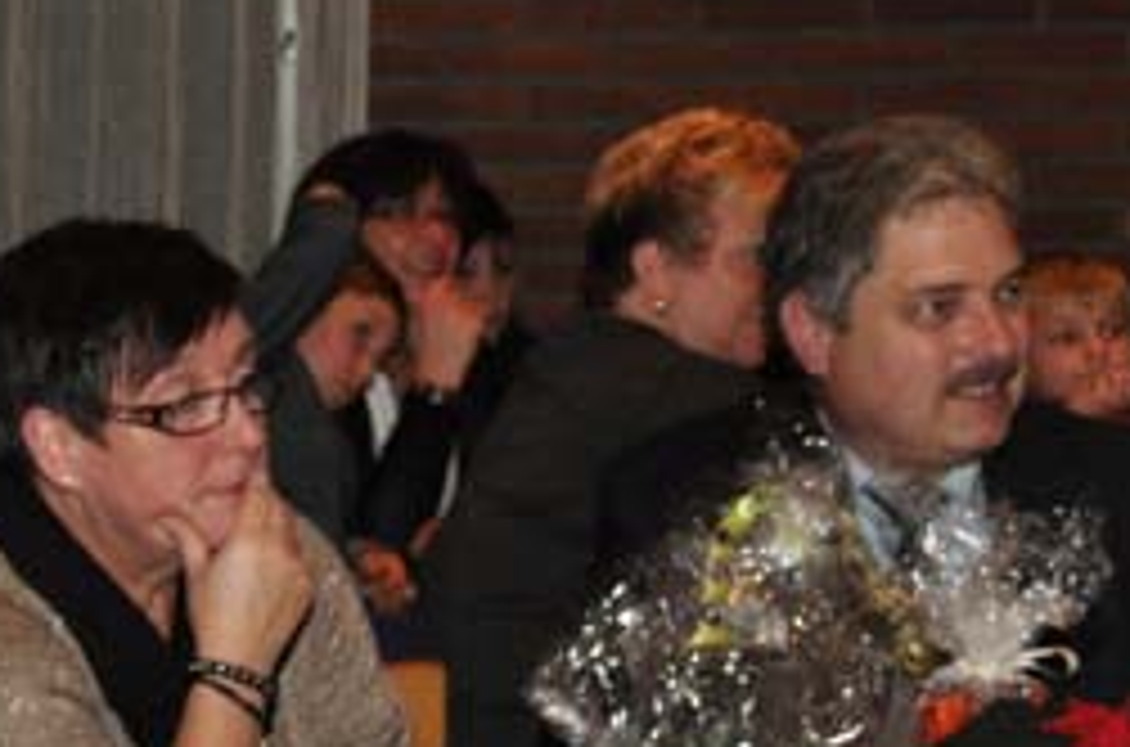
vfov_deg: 10.1
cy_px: 776
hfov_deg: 14.4
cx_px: -495
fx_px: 4195
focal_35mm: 134
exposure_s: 1/60
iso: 800
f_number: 4
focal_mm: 28
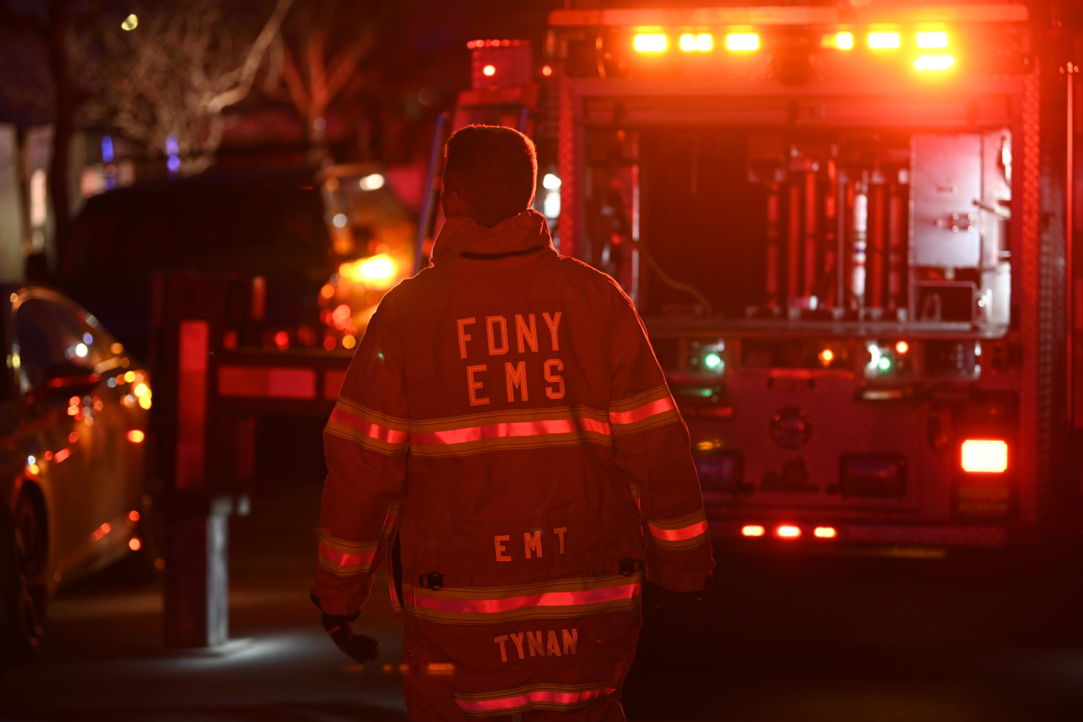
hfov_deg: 17.6
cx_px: 542
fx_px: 3489
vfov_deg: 11.8
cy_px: 361
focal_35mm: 116
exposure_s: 1/30
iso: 720
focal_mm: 116
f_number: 2.8
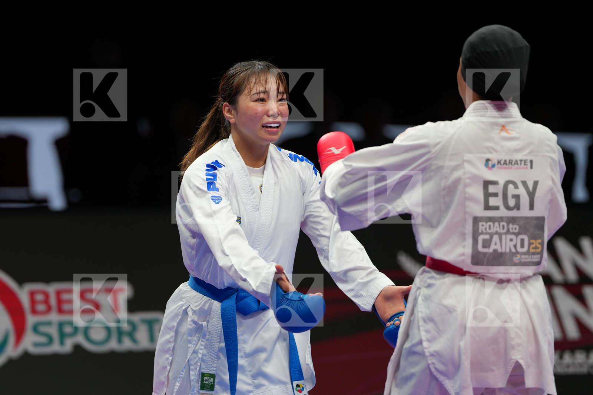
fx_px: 4562
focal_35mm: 277
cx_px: 296
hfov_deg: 7.4
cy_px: 198
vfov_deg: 5.0
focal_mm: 185
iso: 400
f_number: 2.8
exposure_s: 1/1000
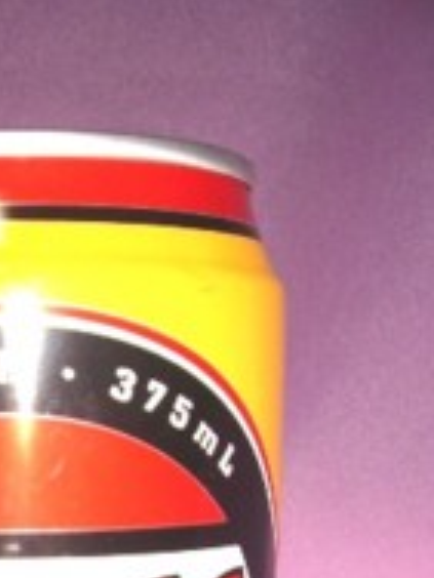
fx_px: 1404
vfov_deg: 21.6
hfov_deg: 16.9
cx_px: -71
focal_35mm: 84
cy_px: 689
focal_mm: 5.8
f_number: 4.3
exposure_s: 1/40
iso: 80
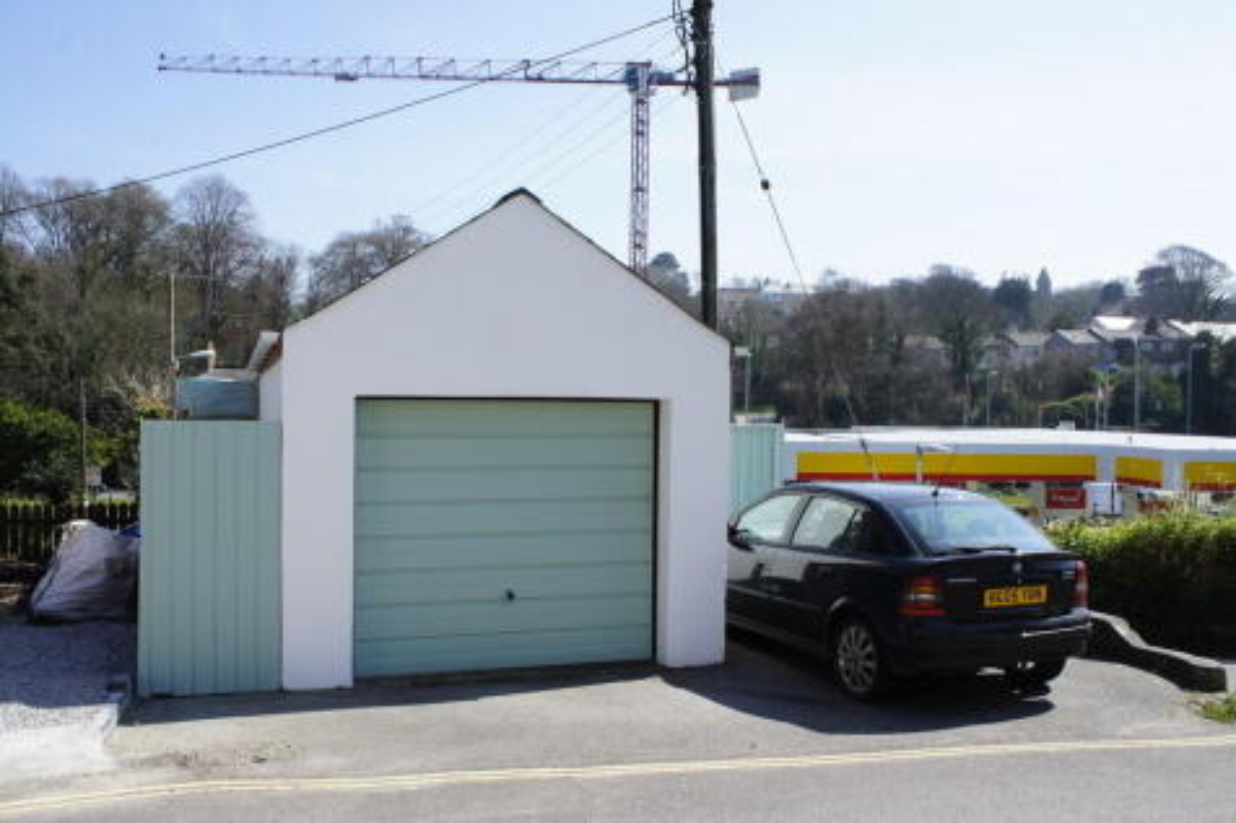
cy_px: 412
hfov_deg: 59.5
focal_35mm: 32
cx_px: 618
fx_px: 1081
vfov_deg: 41.7
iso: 250
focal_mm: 21
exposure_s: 1/250
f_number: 11
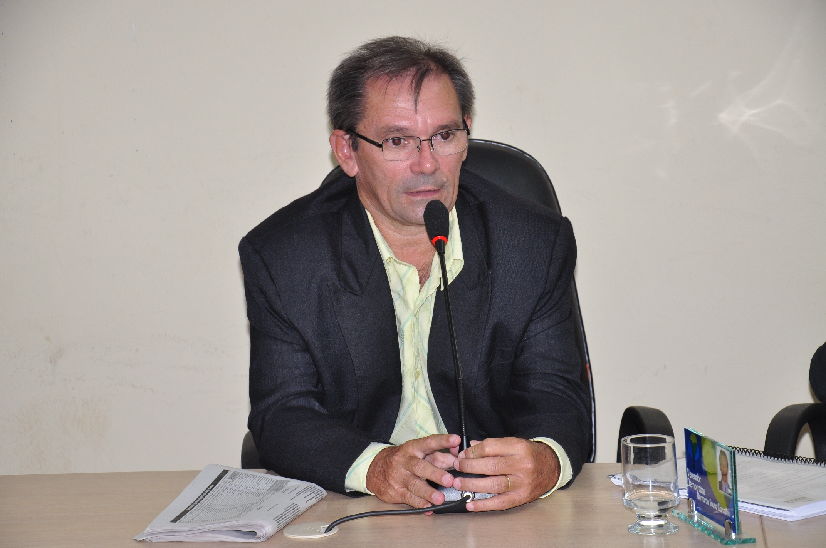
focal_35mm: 105
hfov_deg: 19.5
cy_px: 274
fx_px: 2406
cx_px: 413
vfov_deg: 13.0
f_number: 5.6
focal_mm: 70
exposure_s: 1/60
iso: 400
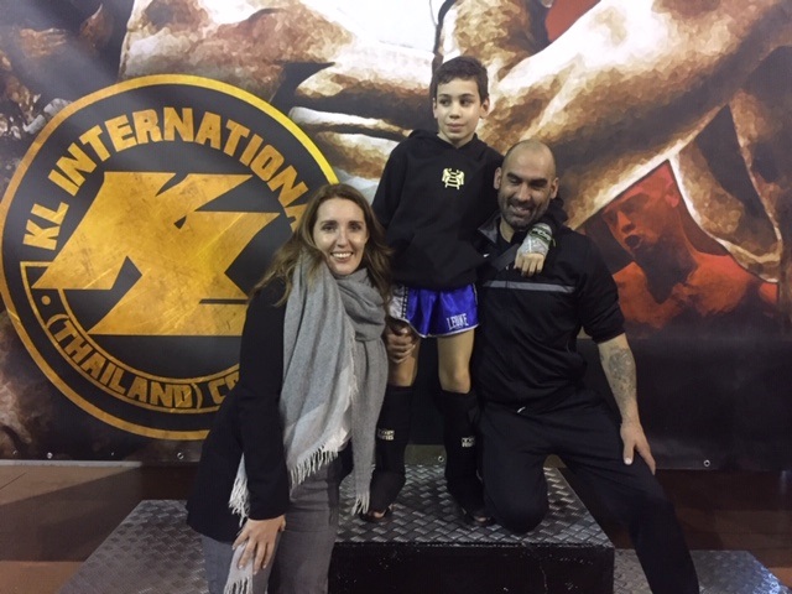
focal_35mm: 29
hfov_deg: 61.7
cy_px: 297
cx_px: 396
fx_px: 664
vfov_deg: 48.2
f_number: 2.2
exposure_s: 1/17
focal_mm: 4.15
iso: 400
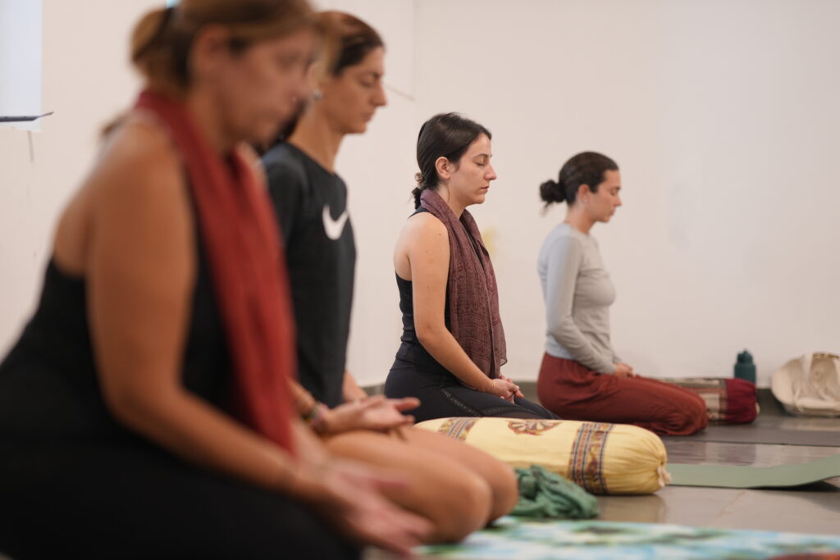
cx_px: 420
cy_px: 280
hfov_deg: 23.9
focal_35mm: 85
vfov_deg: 16.1
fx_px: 1983
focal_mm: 85
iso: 800
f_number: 1.6
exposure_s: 1/100
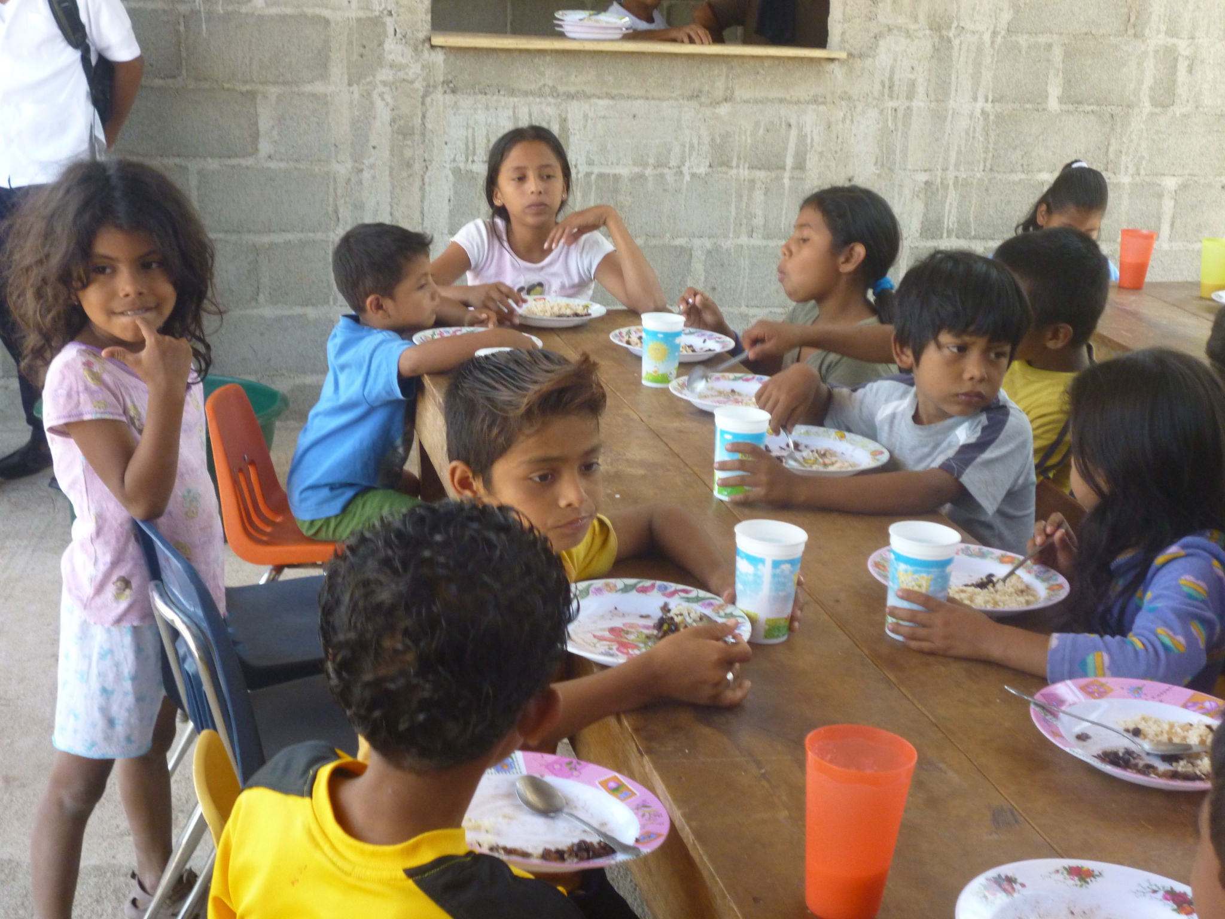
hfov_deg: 39.7
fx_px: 1699
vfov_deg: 30.3
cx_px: 612
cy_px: 460
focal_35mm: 48
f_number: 4
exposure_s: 1/80
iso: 250
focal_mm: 8.6
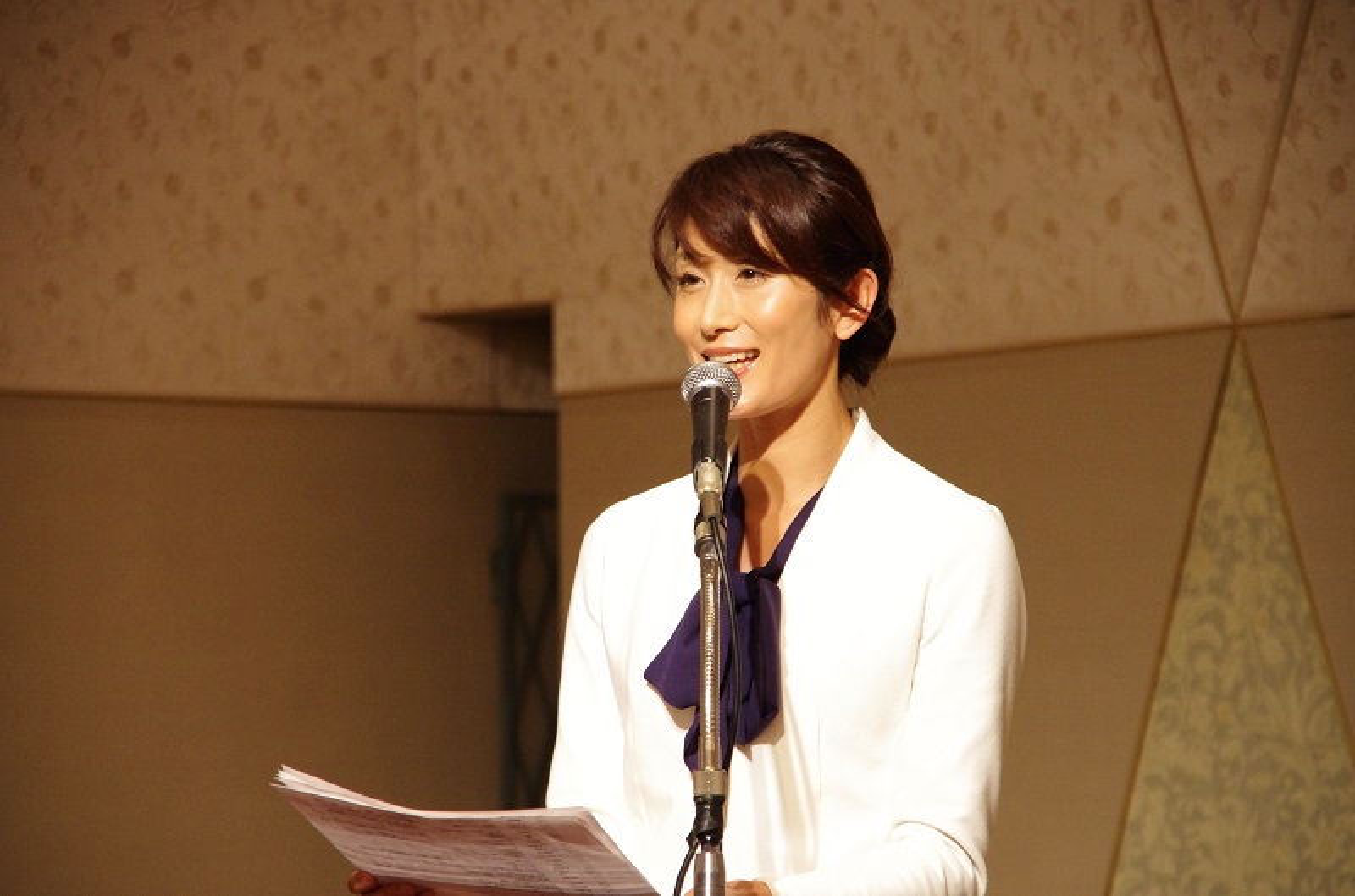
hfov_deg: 13.7
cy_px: 448
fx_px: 5631
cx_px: 678
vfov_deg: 9.1
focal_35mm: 150
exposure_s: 1/125
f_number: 5.6
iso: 3200
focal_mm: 100
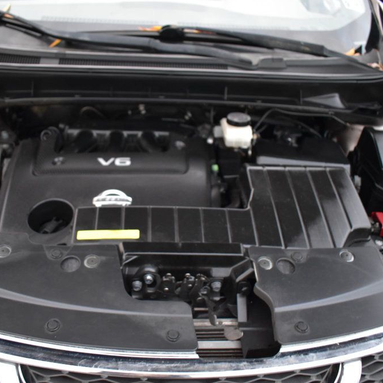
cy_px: 192
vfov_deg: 47.2
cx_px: 171
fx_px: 438
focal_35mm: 35
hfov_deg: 47.1
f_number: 3.5
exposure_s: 1/6
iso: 1600
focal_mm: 18
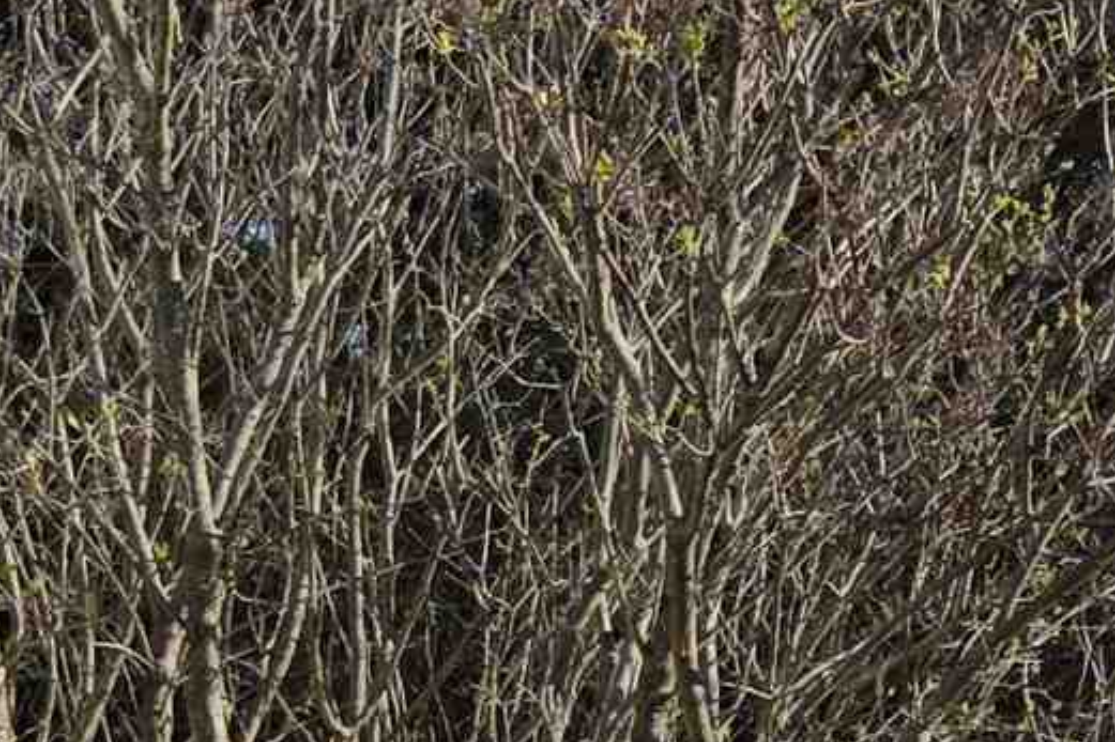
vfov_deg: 9.6
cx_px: -1387
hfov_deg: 12.2
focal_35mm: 141
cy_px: 836
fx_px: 4365
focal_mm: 6.3
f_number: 1.7
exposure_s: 1/4237
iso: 80
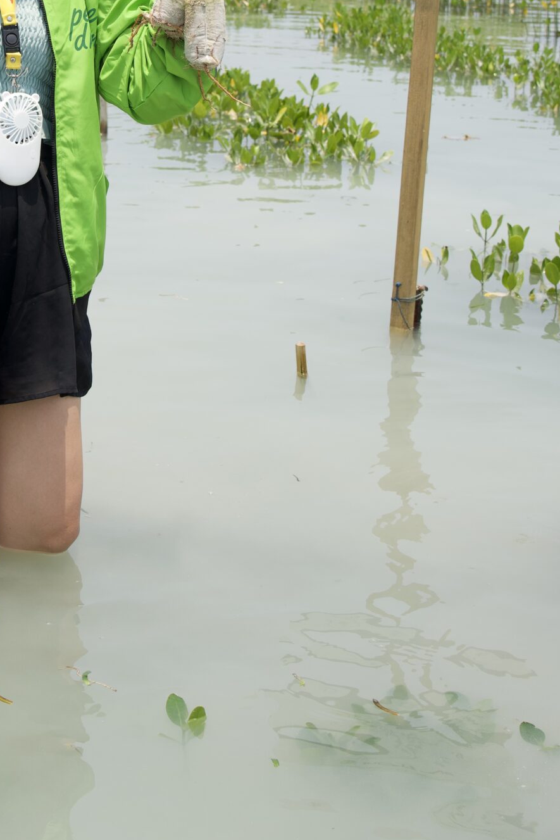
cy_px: 138
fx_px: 1889
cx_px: 110
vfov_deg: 24.6
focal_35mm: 81
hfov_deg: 16.7
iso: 100
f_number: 5
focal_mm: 28
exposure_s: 1/500
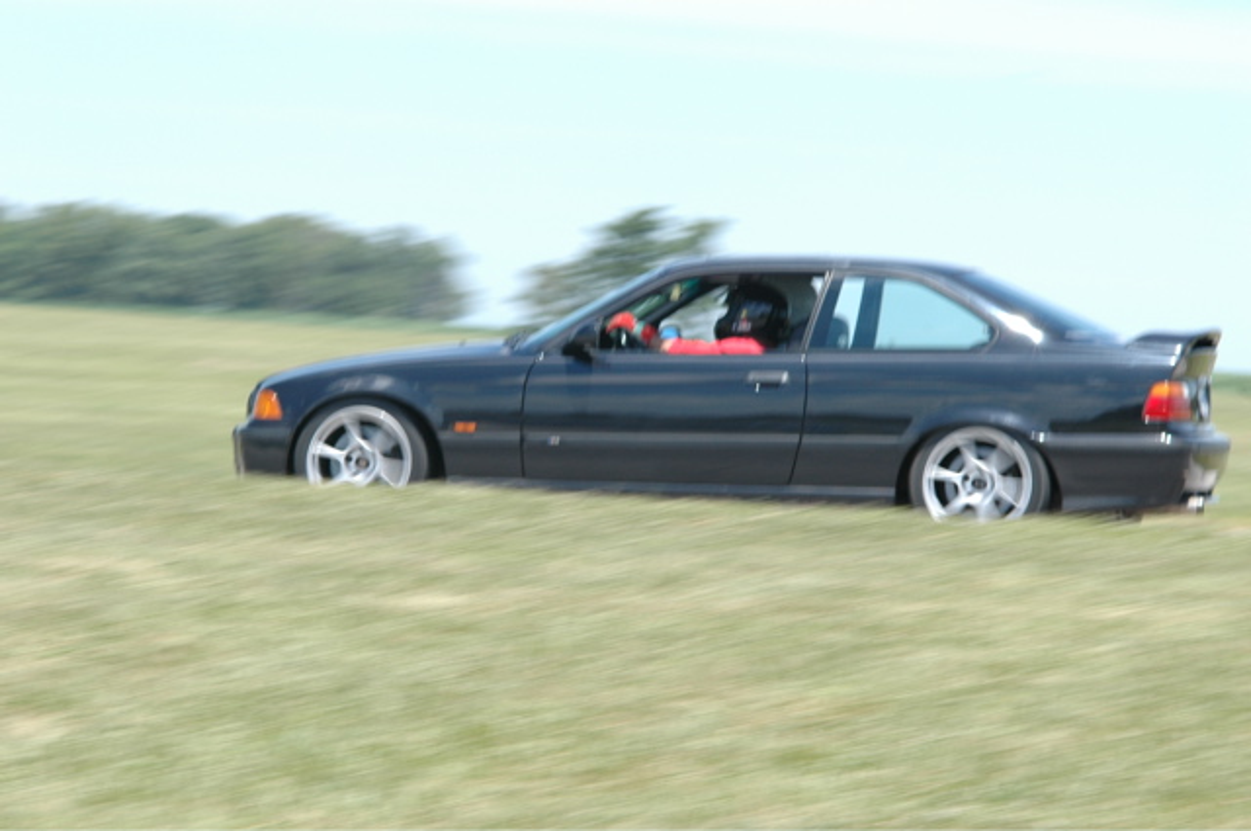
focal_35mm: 174
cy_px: 416
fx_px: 6039
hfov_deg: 11.8
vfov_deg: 7.9
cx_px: 626
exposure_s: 1/200
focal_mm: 116
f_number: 11
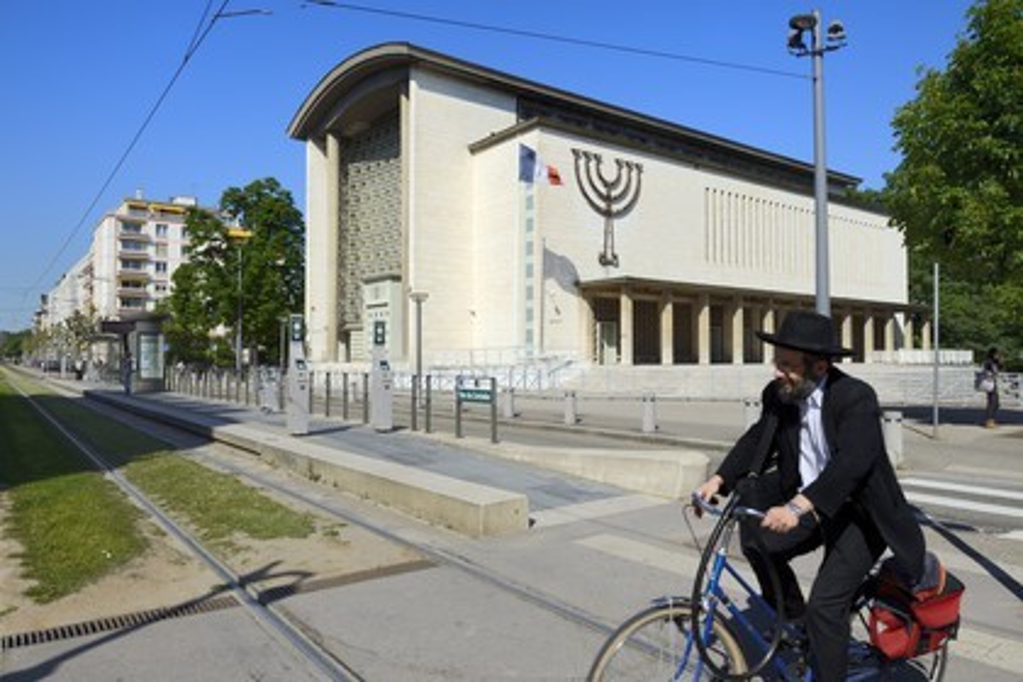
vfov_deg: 53.1
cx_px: 512
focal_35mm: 24
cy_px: 341
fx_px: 682
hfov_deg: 73.7
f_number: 14
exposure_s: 1/320
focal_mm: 24
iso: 200
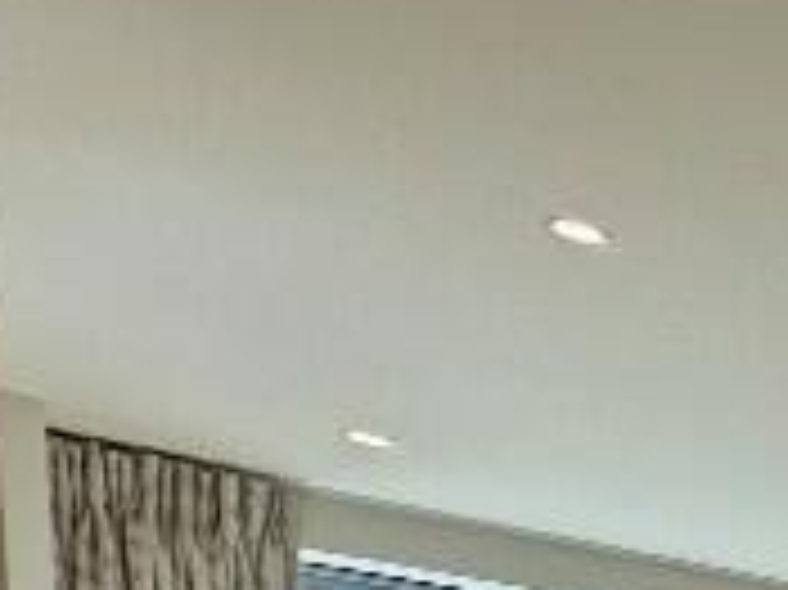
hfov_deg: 12.8
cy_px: 1230
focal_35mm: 82
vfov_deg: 14.5
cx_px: 2170
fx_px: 1865
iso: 40
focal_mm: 2.22
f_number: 2.2
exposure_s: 1/134
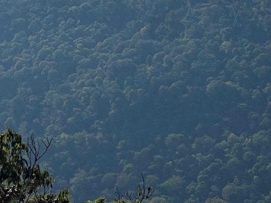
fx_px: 1848
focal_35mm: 236
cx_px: -33
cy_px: 9
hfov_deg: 8.3
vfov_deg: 6.3
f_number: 2.8
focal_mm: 9
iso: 32
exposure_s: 1/2660
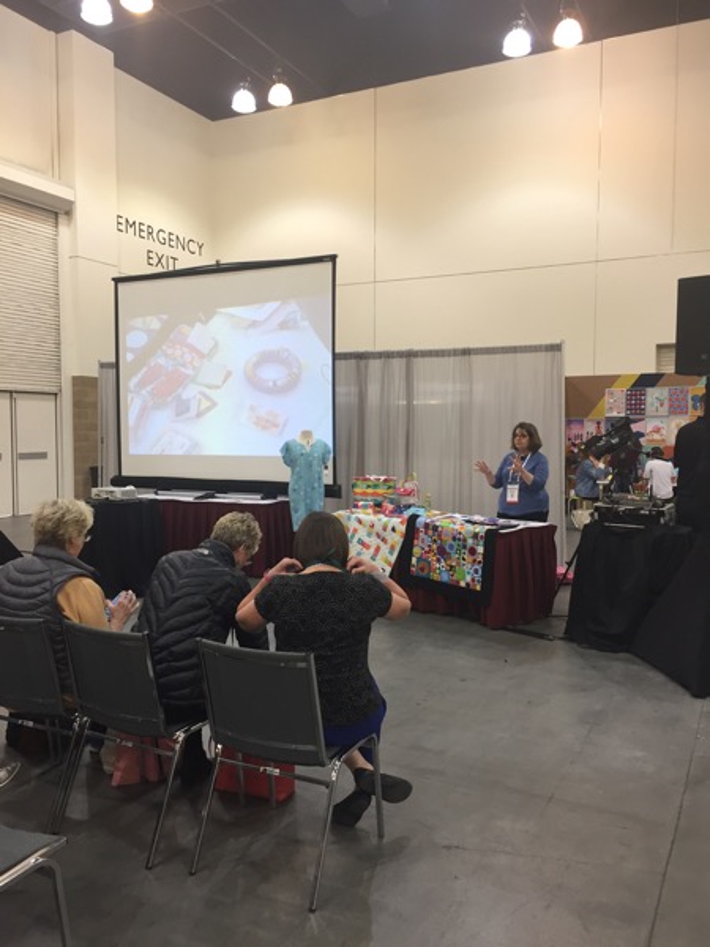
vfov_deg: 61.7
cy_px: 474
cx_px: 355
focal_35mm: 29
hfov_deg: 48.2
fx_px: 793
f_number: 2.2
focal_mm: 4.15
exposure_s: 1/40
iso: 40
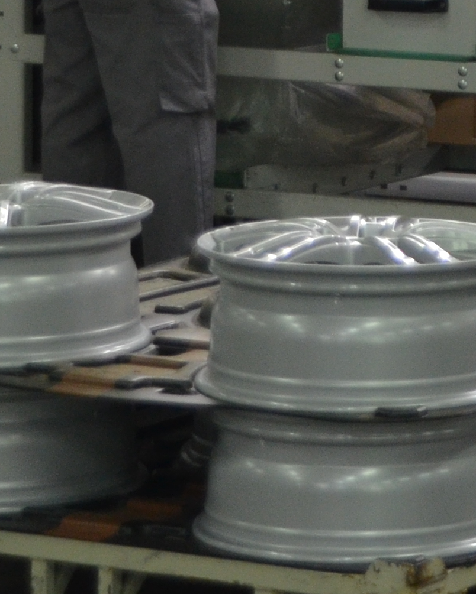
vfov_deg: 7.7
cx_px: 835
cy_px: -233
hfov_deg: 6.1
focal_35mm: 248
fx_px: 4367
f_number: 4.5
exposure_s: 1/60
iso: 720
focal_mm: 36
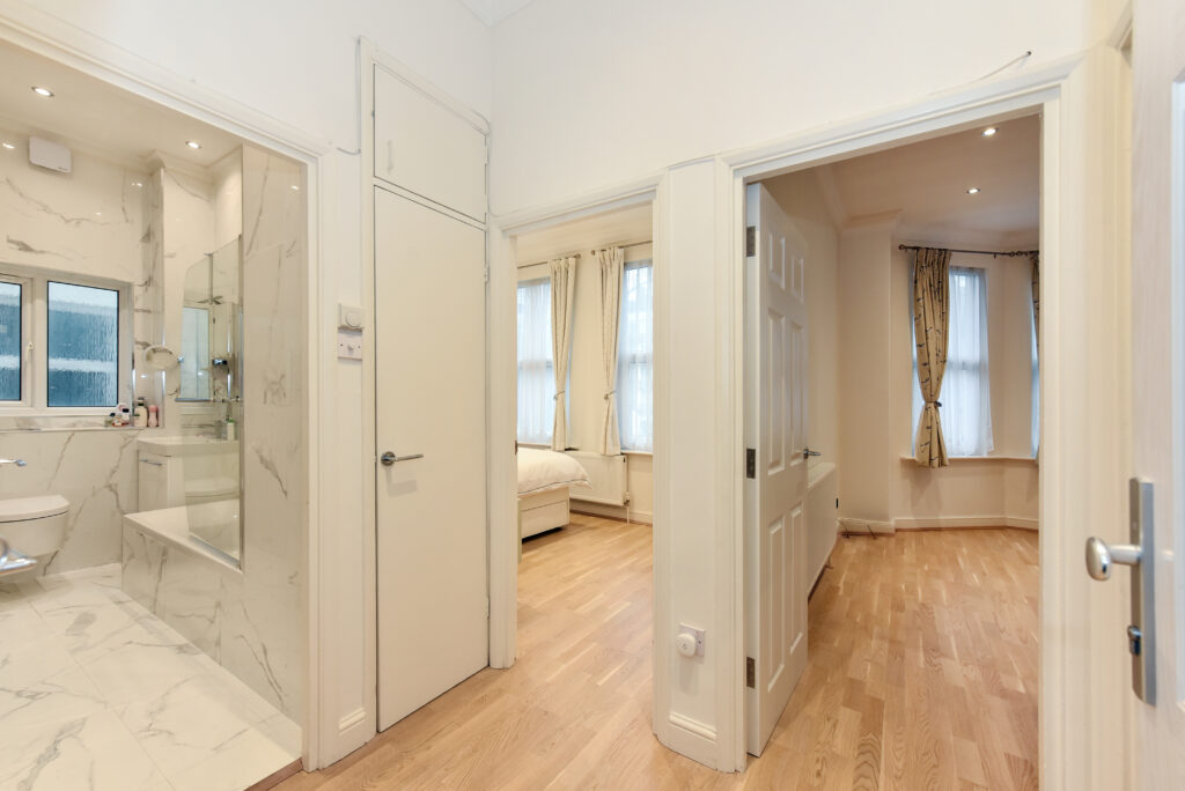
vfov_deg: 81.3
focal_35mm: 14
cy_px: 396
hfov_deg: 104.2
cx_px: 592
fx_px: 461
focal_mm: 14
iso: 400
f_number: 9
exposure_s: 1/20
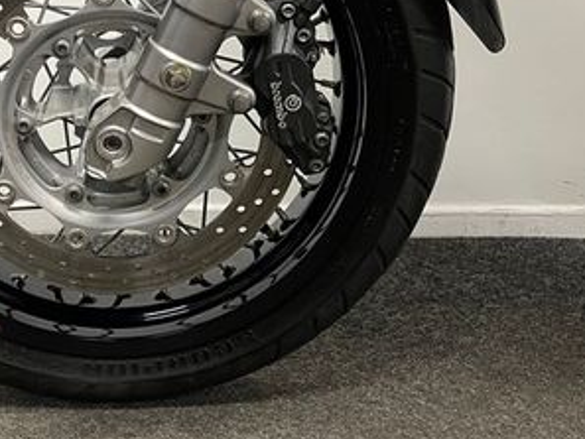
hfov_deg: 33.3
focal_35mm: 56
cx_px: 110
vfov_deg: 25.5
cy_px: 69
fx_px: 947
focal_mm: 5.1
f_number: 1.6
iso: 160
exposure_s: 1/50
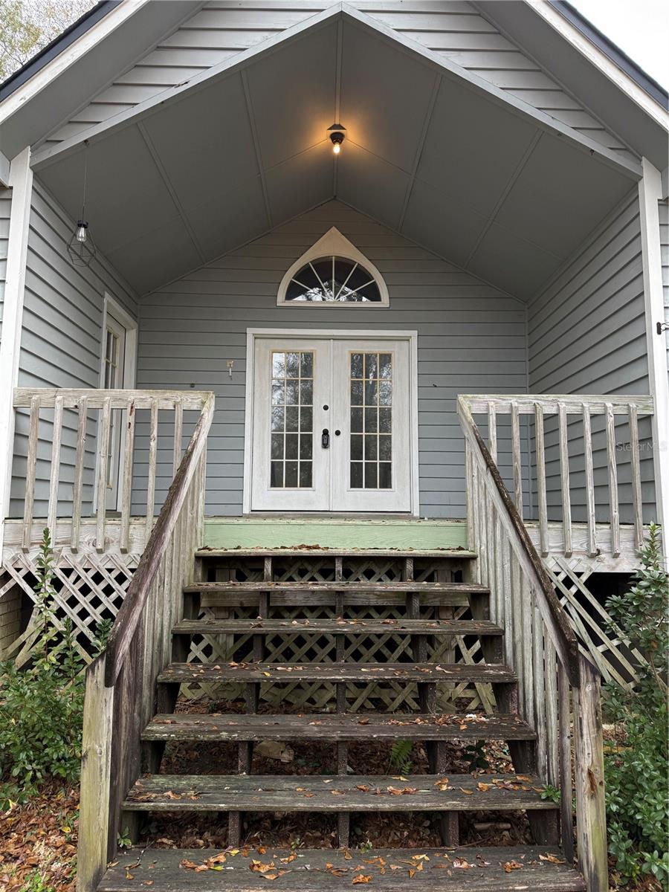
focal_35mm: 24
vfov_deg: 71.6
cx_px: 334
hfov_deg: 56.8
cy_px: 446
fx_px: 618
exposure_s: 1/121
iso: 100
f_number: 1.78
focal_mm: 6.76
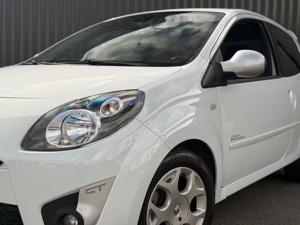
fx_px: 416
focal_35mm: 48
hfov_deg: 39.7
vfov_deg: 30.3
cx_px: 150
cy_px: 112
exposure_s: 1/1883
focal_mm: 6.76
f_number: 1.78
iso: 64
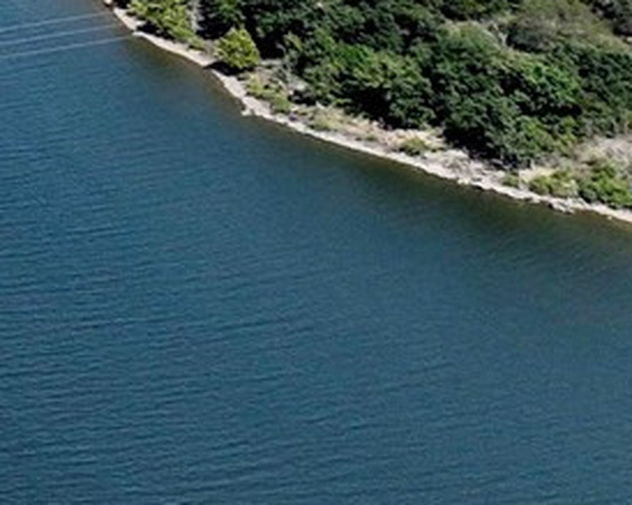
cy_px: -784
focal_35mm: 164
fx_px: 3066
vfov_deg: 8.5
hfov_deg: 9.2
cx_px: -1329
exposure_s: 1/2000
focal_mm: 12.29
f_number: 2.8
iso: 100
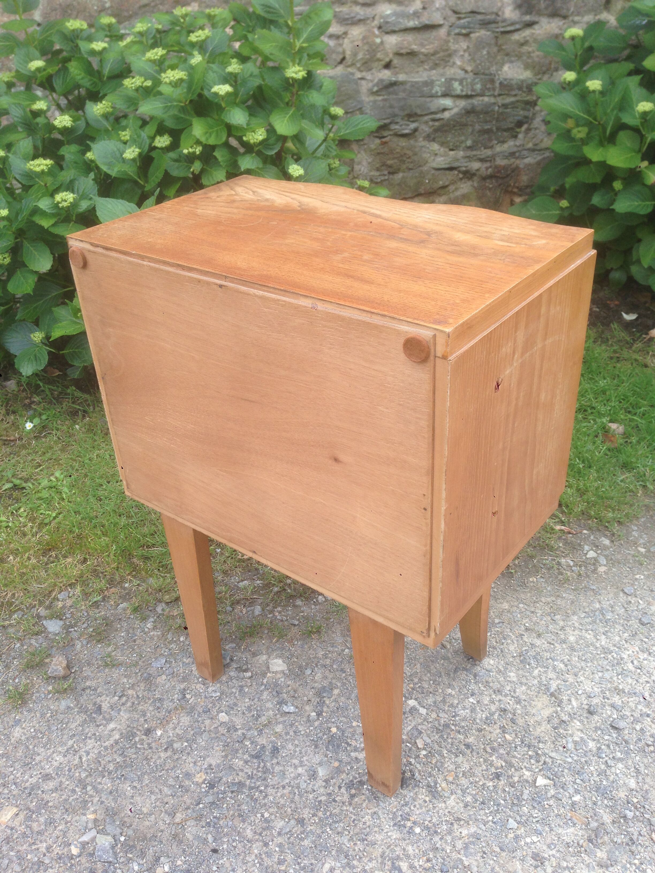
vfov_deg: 55.4
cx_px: 328
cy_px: 436
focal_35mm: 33
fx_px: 833
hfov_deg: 42.9
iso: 50
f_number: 2.4
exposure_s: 1/270
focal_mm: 4.12
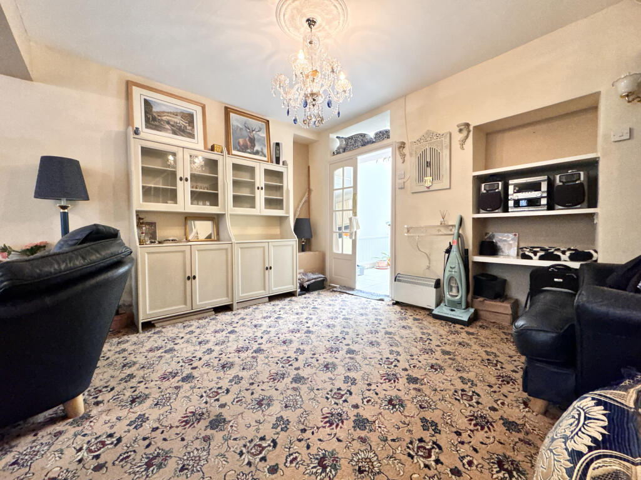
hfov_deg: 102.1
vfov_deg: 85.7
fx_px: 259
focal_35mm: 14
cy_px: 240
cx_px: 320
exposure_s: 1/100
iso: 250
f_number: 2.2
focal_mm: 2.22
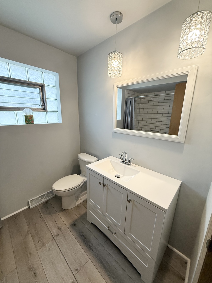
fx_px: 114
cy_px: 142
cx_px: 106
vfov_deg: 102.1
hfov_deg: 85.7
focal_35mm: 14
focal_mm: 2.22
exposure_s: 1/120
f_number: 2.2
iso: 200
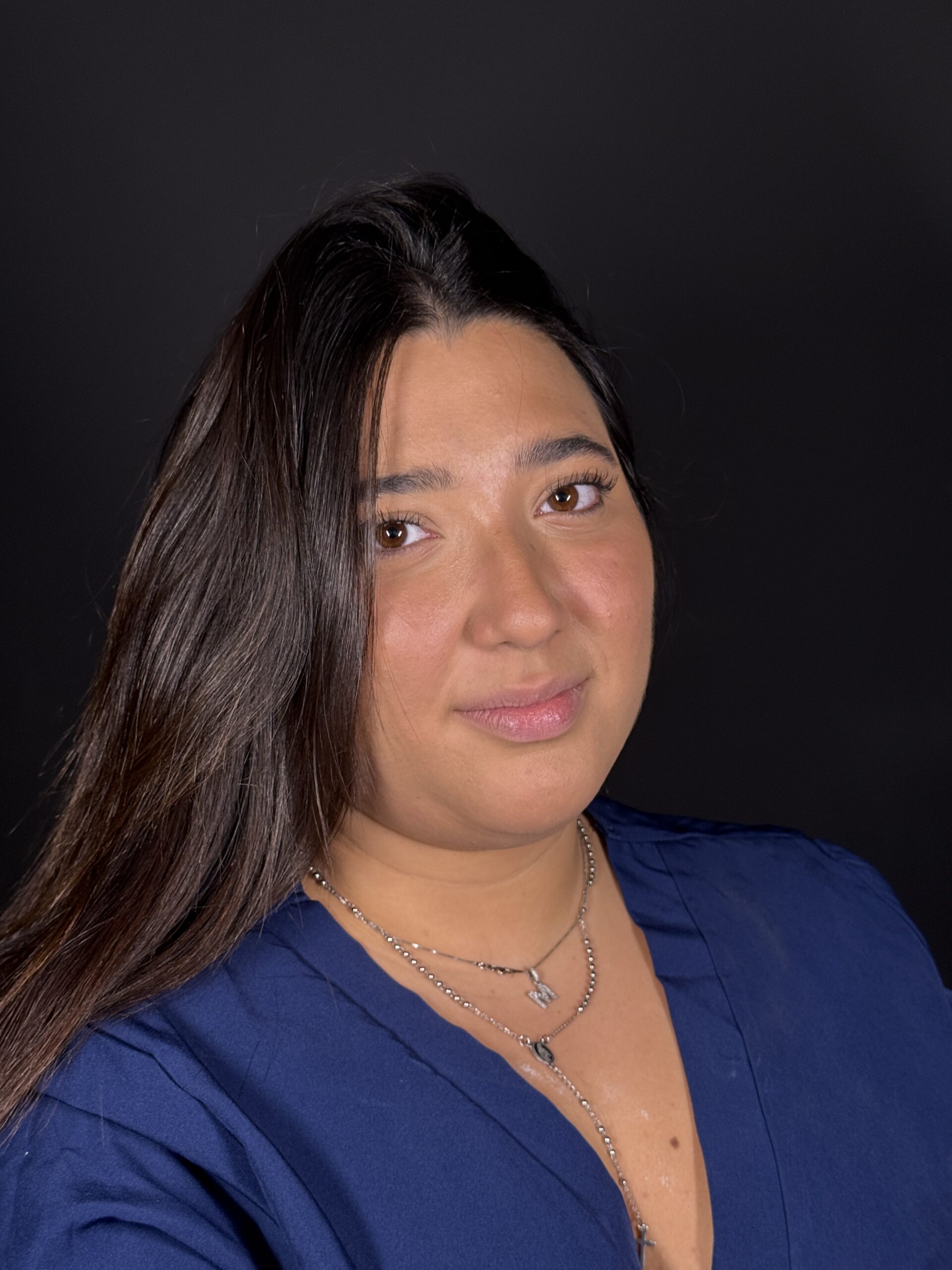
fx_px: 1760
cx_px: 476
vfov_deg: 39.7
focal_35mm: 48
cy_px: 635
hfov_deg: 30.3
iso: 64
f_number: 1.78
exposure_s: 1/100
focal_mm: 6.76
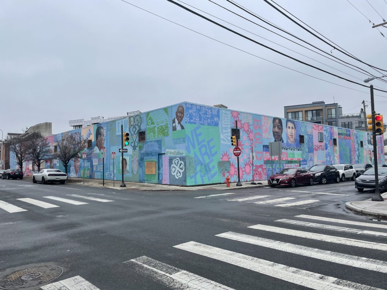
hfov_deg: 67.3
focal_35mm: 26
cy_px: 145
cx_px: 194
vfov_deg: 53.1
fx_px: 291
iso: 32
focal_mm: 4.2
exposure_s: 1/532
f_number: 1.6
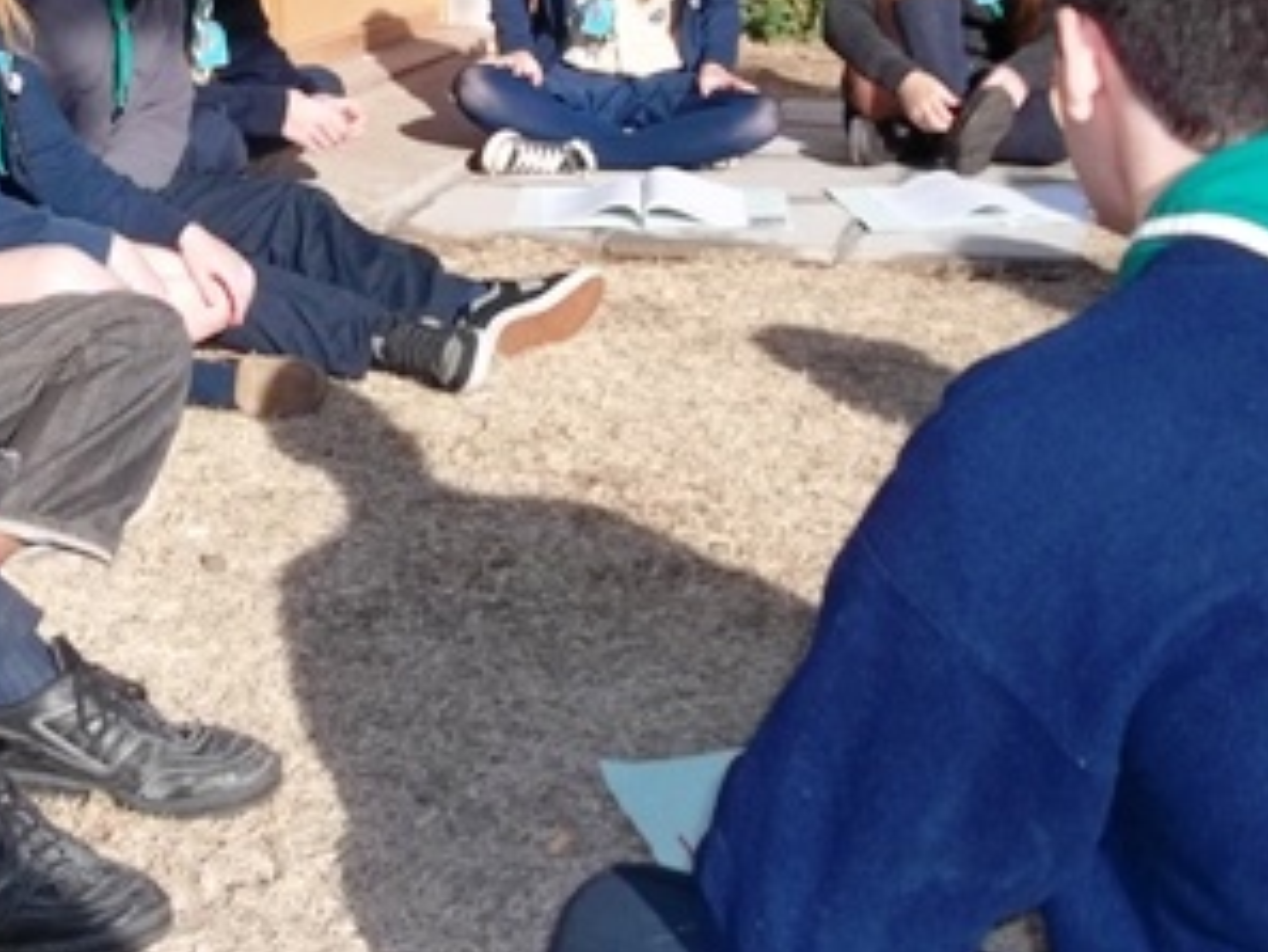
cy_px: 158
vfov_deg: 21.0
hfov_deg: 28.0
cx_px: 414
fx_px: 2529
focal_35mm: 69
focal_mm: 5.7
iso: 80
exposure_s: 1/1000
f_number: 2.9
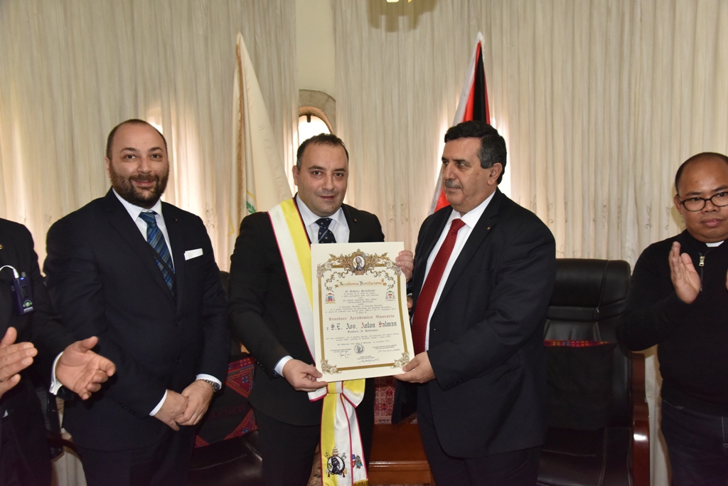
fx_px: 708
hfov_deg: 54.4
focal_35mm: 35
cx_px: 364
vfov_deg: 37.9
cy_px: 243
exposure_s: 1/200
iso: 2500
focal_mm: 35
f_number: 6.3
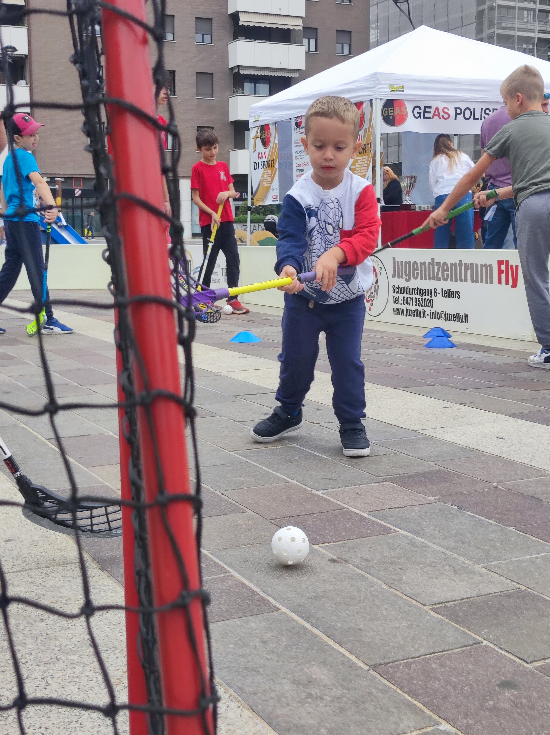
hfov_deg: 54.8
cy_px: 368
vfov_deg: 69.4
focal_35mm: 25
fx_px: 530
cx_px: 275
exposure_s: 1/245
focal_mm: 4.7
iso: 50
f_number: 1.79
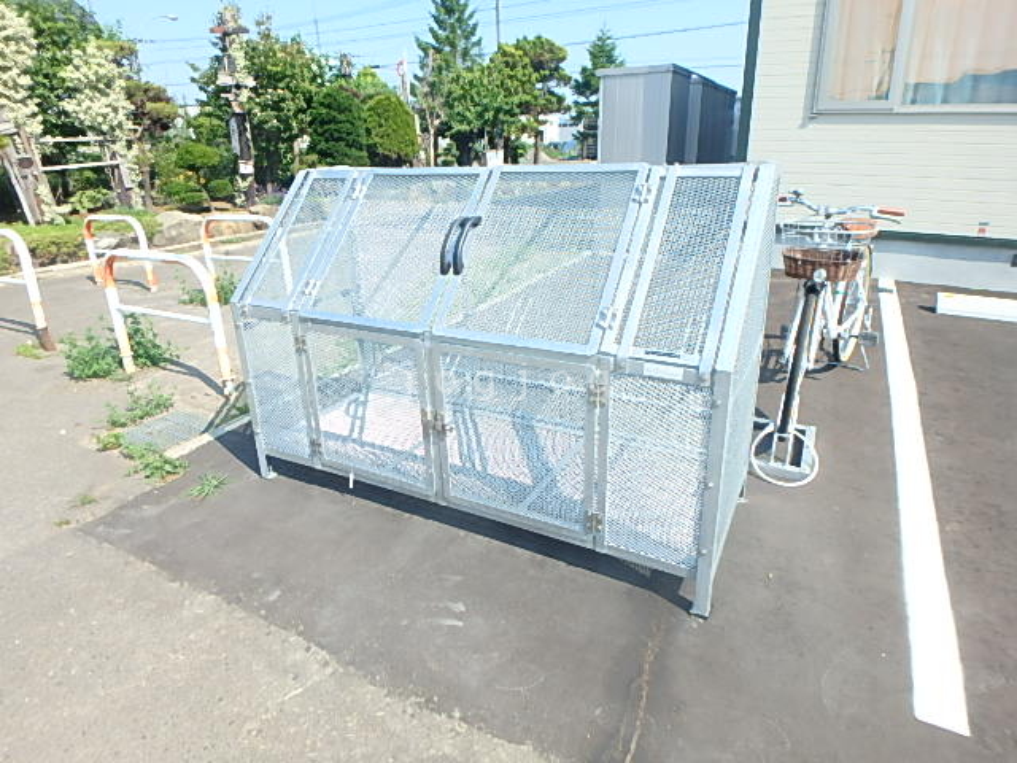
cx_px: 508
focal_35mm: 21
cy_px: 382
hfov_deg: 79.0
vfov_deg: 63.4
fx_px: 617
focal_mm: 3.7
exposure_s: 1/500
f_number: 3.5
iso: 125
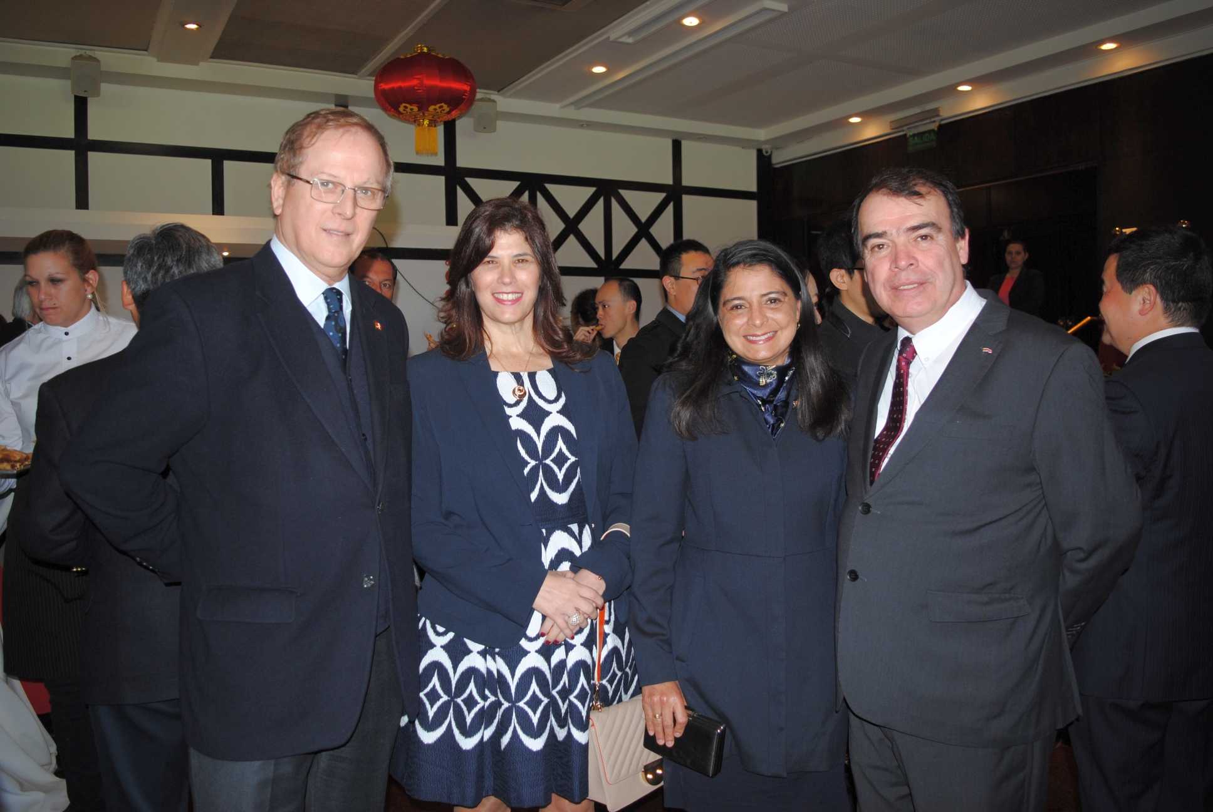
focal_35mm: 30
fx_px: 1012
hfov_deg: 61.9
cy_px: 406
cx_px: 606
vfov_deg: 43.7
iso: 200
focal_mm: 20
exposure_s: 1/60
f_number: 3.5
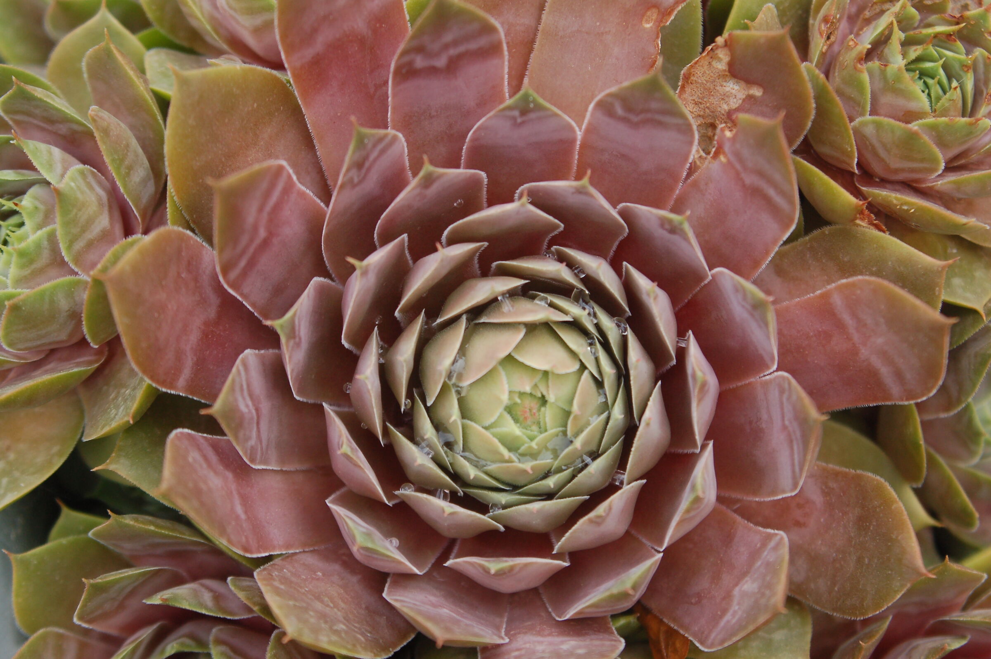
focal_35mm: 98
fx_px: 2682
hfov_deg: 20.9
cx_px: 496
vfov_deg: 14.0
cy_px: 330
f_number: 4.8
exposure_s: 1/250
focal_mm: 65
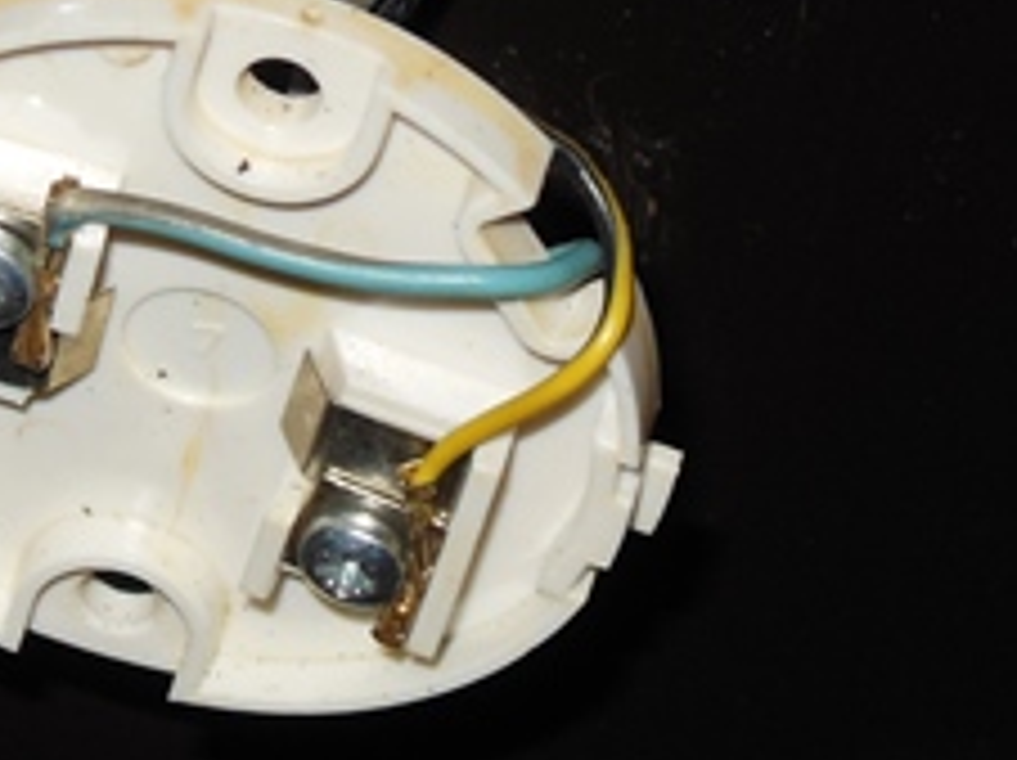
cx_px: 238
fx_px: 3845
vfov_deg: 11.2
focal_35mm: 131
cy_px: 40
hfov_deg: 15.0
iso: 125
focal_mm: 11.7
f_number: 4.3
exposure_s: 1/60
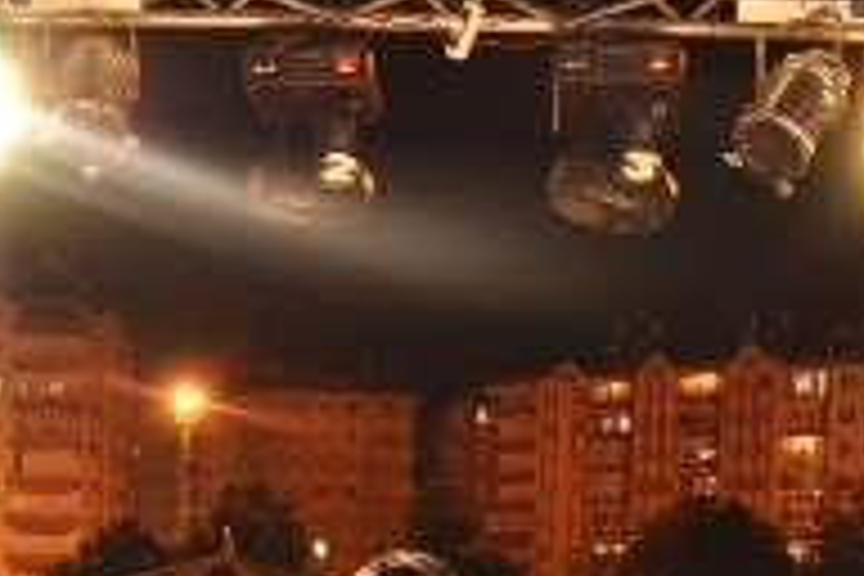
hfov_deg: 31.9
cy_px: 657
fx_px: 1512
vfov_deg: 20.4
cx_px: 392
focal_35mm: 63
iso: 800
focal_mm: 18
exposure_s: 1/13
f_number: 3.5
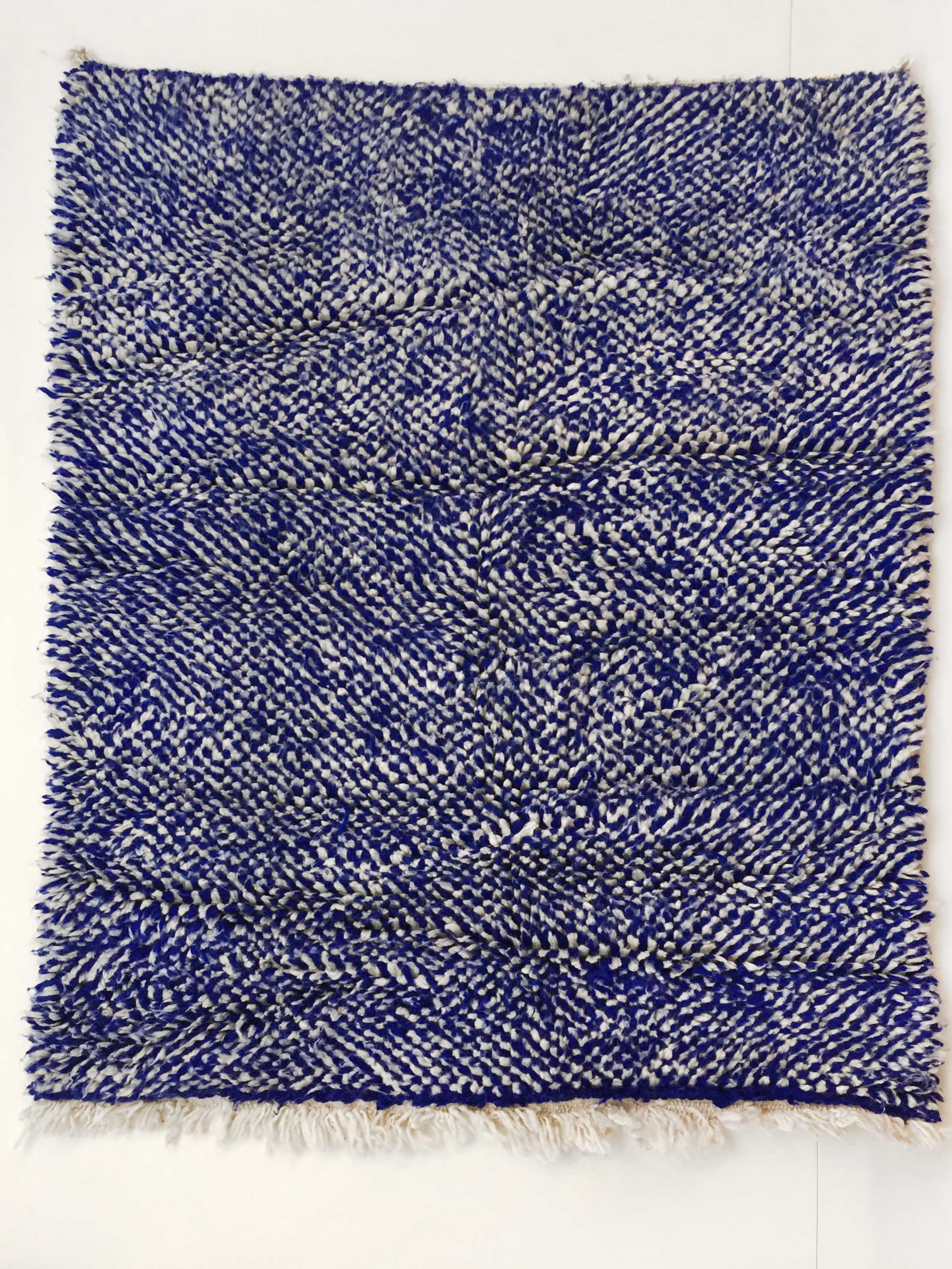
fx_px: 1173
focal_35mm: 32
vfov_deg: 56.7
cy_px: 580
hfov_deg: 44.2
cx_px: 498
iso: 160
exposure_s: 1/33
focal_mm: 4.15
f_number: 2.2
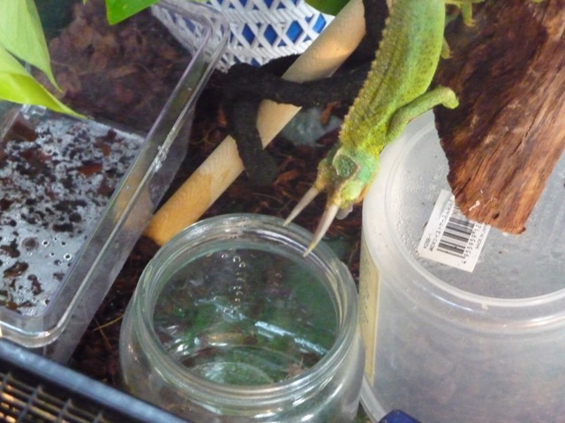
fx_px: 2301
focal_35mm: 141
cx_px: 282
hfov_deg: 14.0
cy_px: 212
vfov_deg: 10.5
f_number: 4.8
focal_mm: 24.1
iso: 1600
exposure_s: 1/15
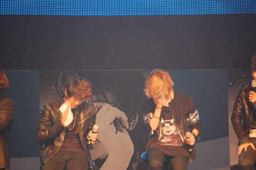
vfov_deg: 4.6
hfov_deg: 6.9
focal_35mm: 300
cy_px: 85
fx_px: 2130
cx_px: 128
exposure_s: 1/60
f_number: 5.6
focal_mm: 200
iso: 1600
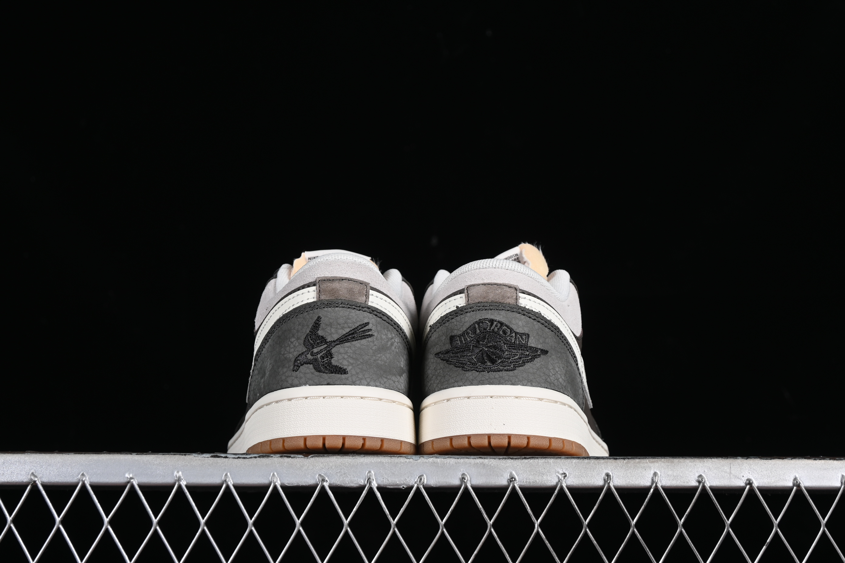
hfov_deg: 27.0
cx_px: 422
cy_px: 282
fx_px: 1760
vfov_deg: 18.2
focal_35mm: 75
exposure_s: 1/60
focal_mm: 50
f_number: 7.1
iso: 160
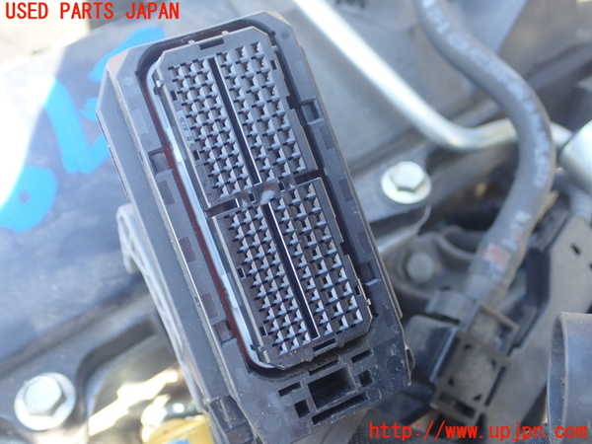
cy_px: 222
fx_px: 735
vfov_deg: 33.6
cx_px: 296
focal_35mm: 43
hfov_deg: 43.9
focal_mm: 7.86
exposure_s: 1/80
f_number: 2.9
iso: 200
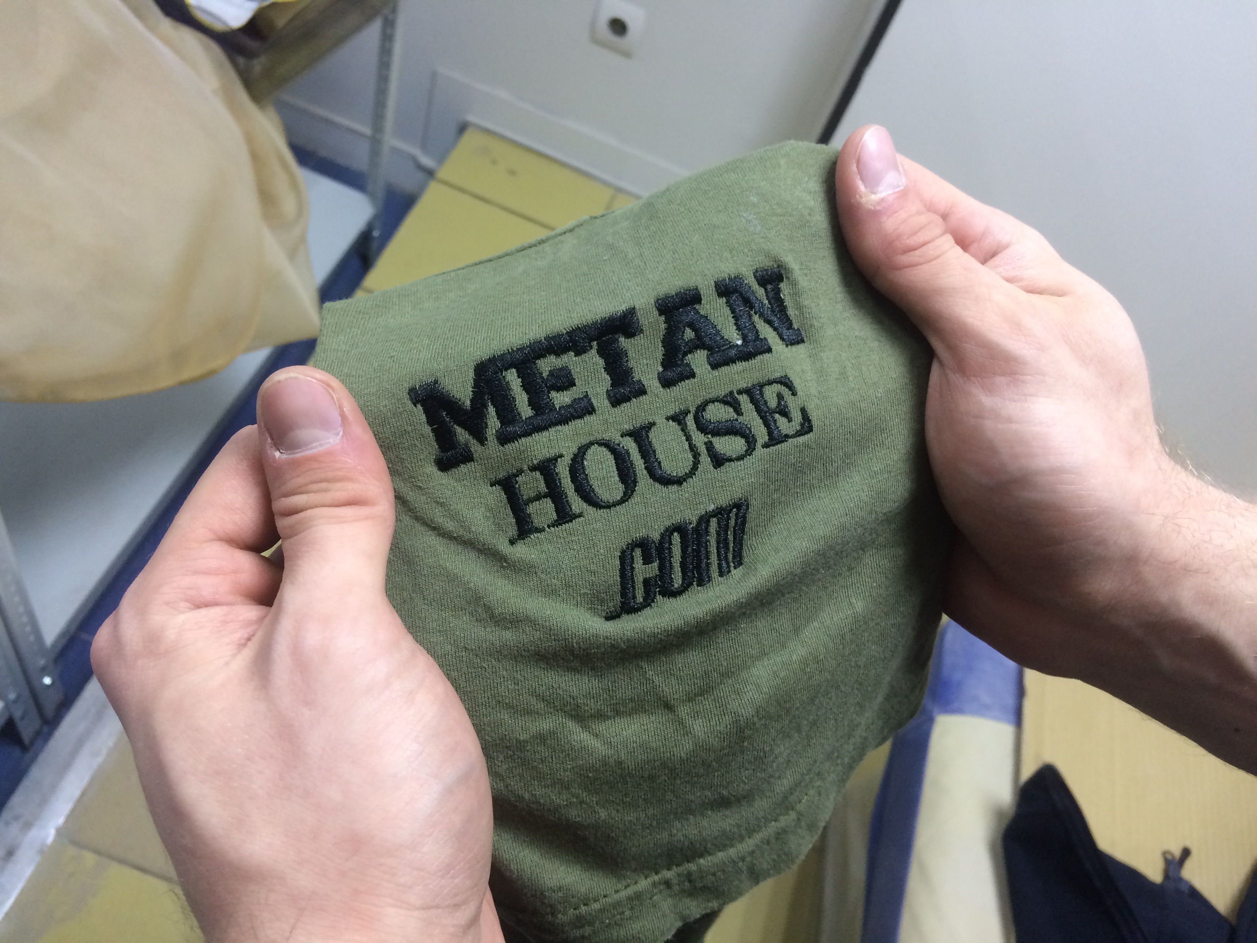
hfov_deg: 61.7
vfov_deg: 48.2
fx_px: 1053
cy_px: 472
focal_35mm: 29
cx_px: 628
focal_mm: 4.15
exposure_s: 1/33
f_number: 2.2
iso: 125
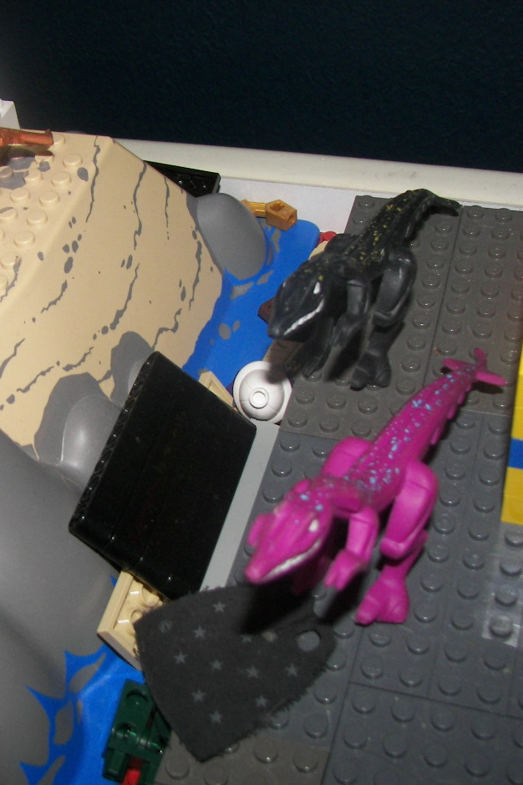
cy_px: 398
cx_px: 89
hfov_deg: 25.9
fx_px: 1112
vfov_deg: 38.9
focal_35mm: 51
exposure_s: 1/30
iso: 100
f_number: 2.8
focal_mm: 6
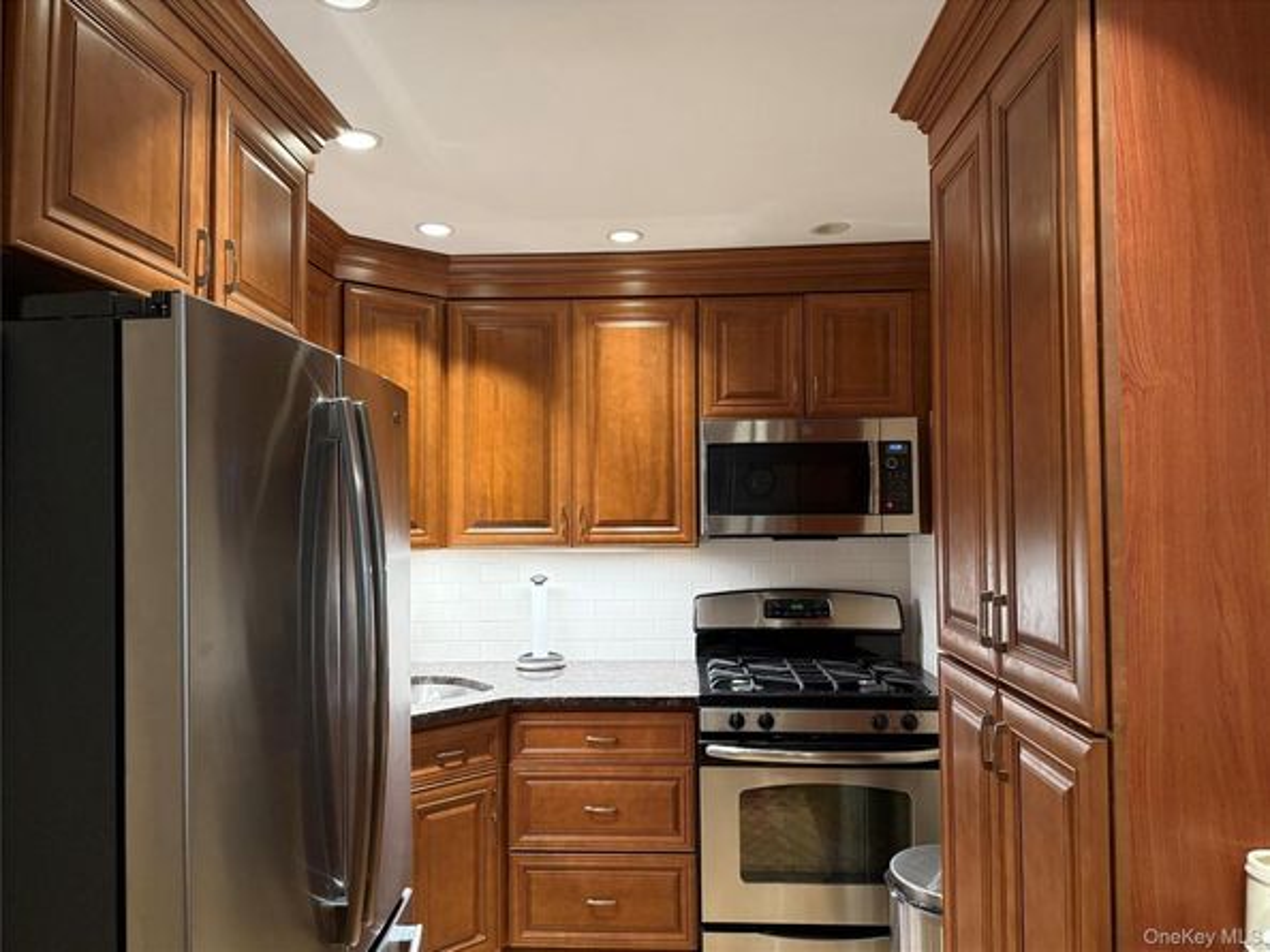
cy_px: 476
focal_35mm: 24
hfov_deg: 71.6
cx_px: 635
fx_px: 880
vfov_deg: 56.8
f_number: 1.78
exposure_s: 1/60
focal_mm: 6.76
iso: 500
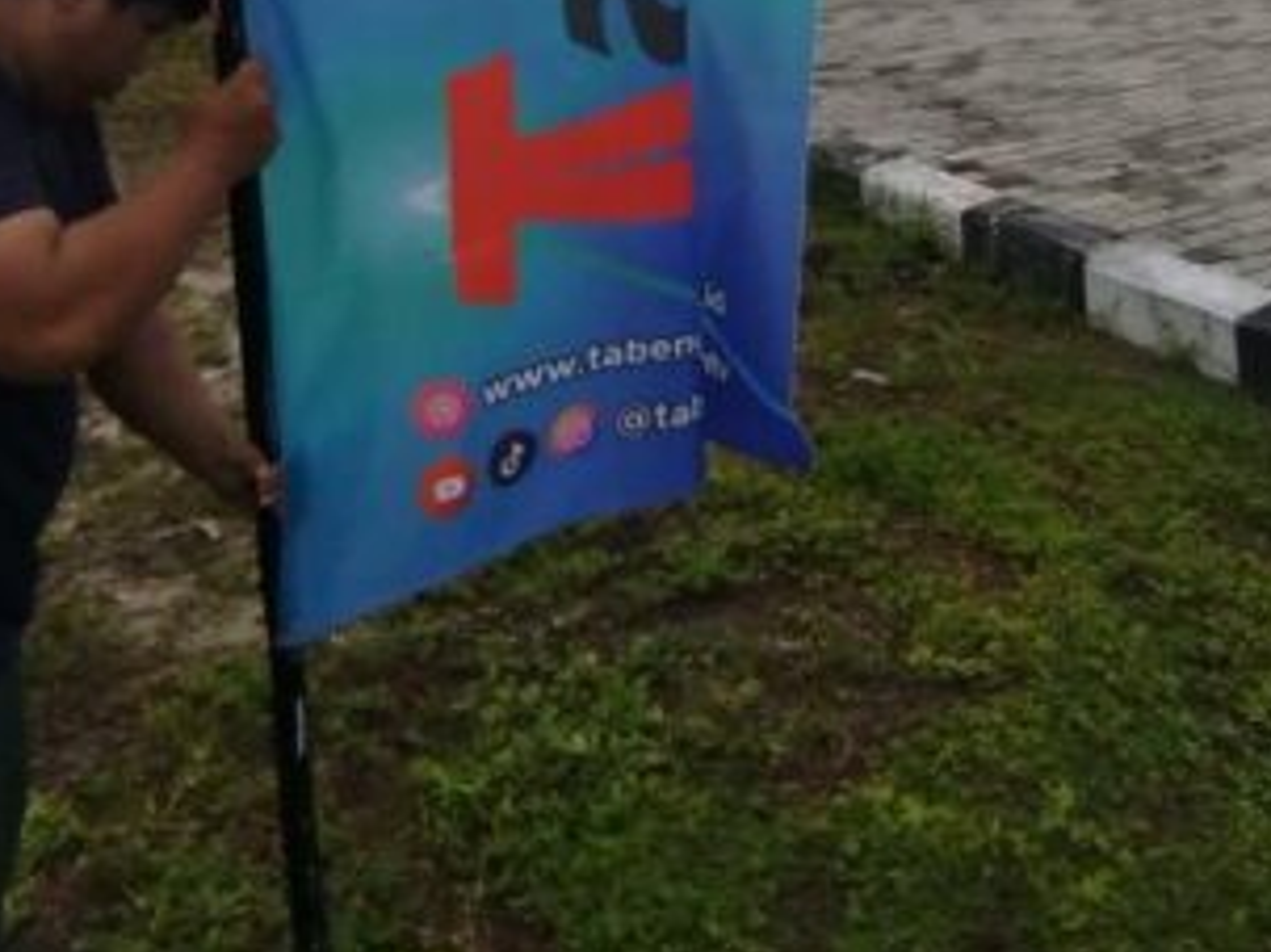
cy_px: -164
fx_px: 1395
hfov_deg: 48.7
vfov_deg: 32.0
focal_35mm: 38
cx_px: 759
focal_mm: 1.65
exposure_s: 1/1045
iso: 50
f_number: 2.2
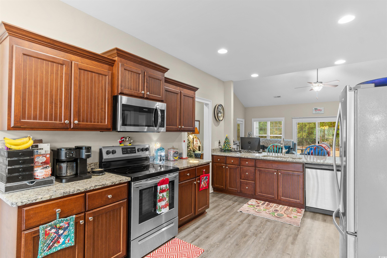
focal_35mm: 18
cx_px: 194
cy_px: 129
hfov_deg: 90.0
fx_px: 193
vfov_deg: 67.4
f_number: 4.8
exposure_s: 1
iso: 100
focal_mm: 12
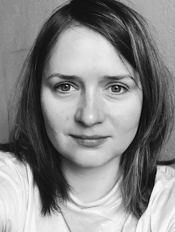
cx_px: 88
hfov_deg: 44.2
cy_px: 116
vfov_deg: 56.8
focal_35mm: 32
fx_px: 215
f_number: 2.2
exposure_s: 1/33
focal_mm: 2.87
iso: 25
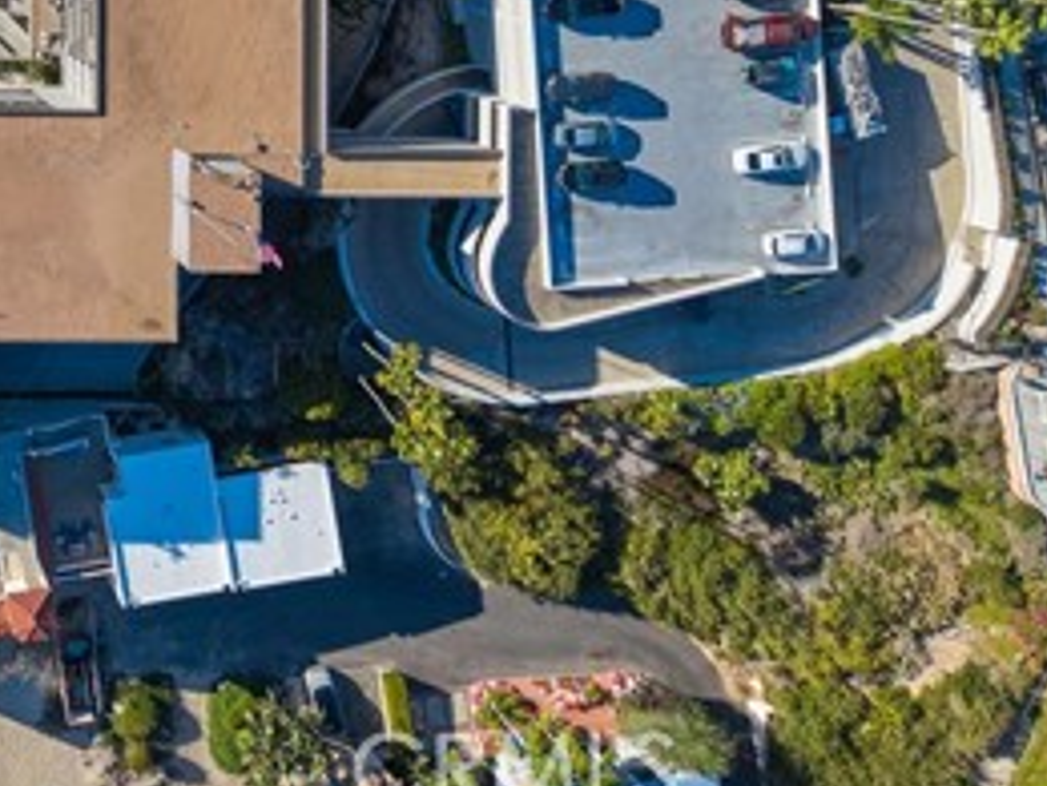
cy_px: -141
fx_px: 1785
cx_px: -226
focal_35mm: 59
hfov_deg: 28.3
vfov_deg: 22.9
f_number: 1.8
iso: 100
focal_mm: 8.67
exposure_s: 1/320
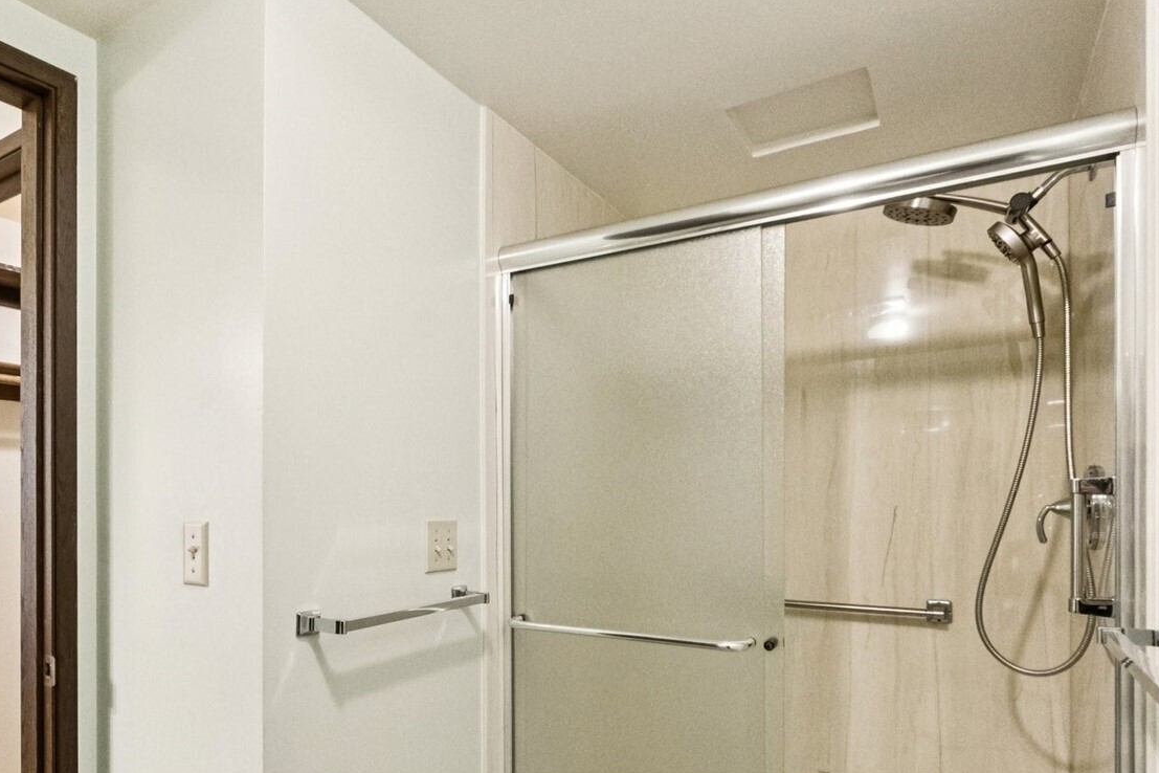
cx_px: 459
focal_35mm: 23
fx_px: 740
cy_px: 488
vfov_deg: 54.4
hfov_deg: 75.2
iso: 2500
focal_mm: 10
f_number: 9
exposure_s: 1/30
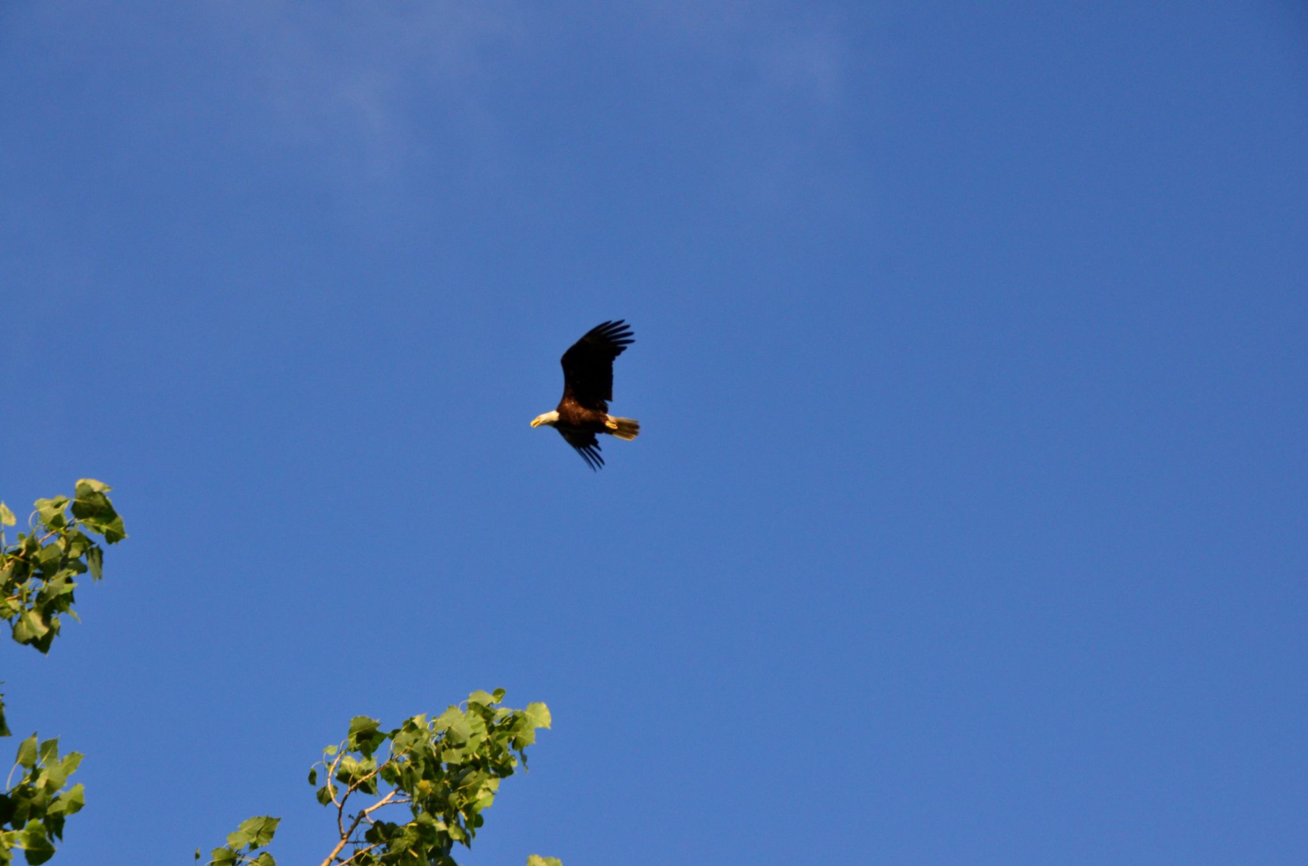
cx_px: 654
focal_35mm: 174
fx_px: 6308
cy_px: 433
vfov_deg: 7.9
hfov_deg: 11.8
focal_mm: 116
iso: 1000
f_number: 8
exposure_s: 1/1000
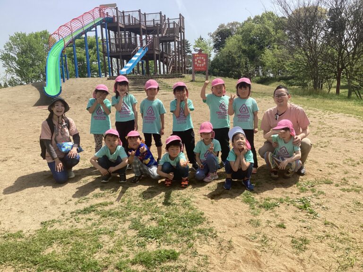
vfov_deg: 45.4
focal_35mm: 31
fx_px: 325
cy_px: 136
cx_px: 182
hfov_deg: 58.4
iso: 25
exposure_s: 1/1006
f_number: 2.4
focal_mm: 3.3
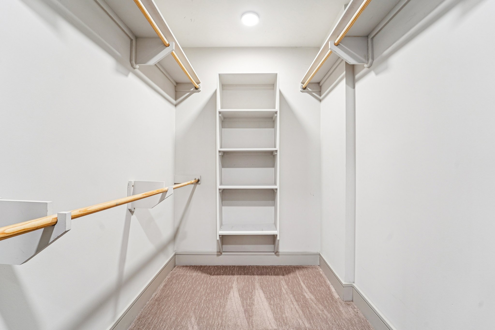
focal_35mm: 14
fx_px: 192
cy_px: 165
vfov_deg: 81.2
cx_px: 248
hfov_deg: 104.3
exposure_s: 1/6
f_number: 8
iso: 500
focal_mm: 14
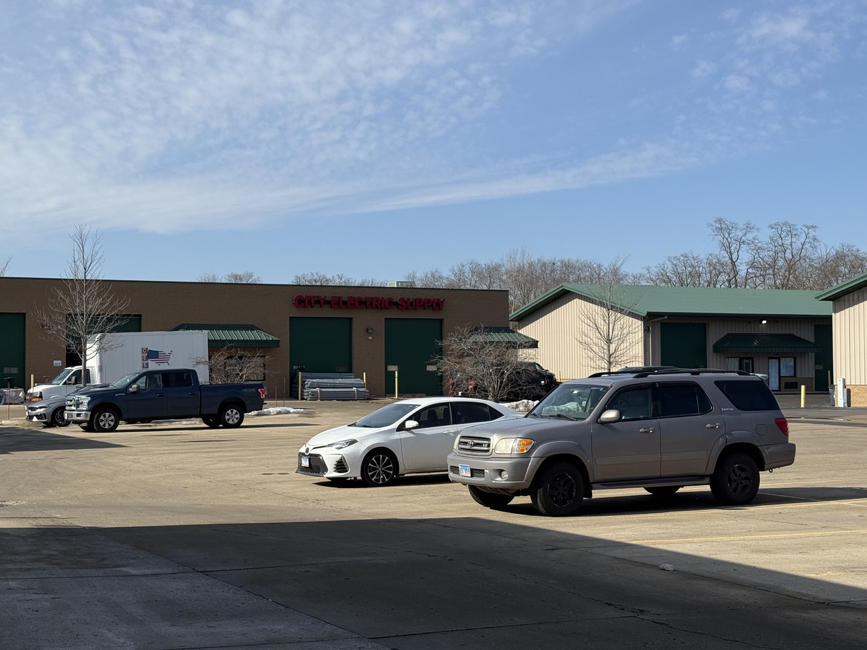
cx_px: 432
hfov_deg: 35.5
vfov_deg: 27.0
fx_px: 1352
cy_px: 338
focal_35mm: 54
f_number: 1.78
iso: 64
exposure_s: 1/6024
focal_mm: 6.76
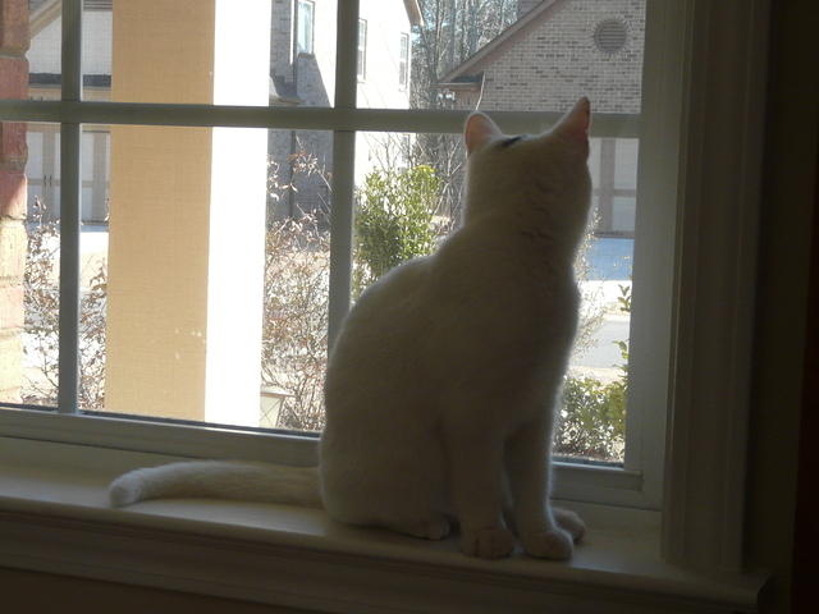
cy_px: 307
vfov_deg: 21.0
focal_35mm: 70
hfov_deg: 27.8
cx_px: 410
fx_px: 1656
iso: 100
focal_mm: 9
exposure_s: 1/125
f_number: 3.6
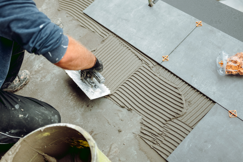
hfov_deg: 53.1
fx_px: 243
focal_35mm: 36
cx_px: 122
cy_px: 81
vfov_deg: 36.9
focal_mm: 24
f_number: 1.4
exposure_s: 1/2000
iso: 320
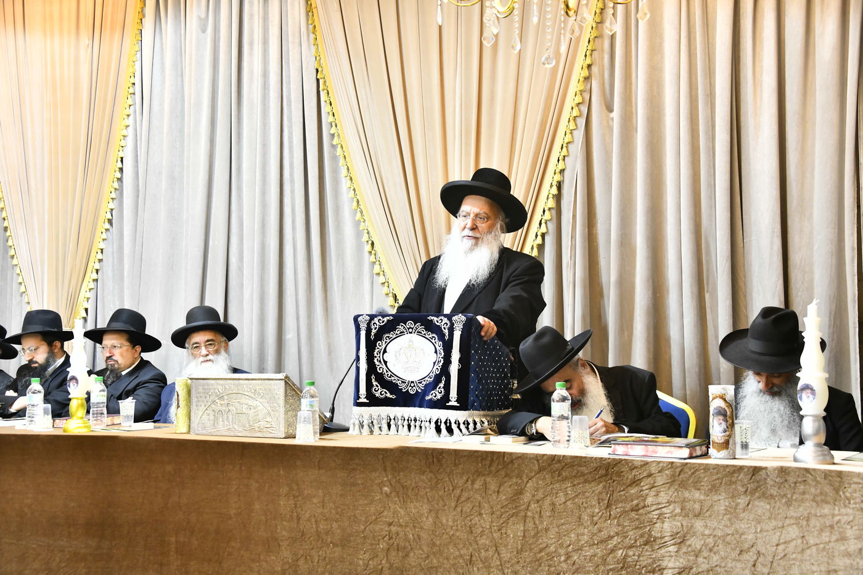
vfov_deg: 26.0
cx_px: 432
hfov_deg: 38.2
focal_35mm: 52
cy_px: 288
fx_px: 1246
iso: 2000
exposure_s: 1/125
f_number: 5.6
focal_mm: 52
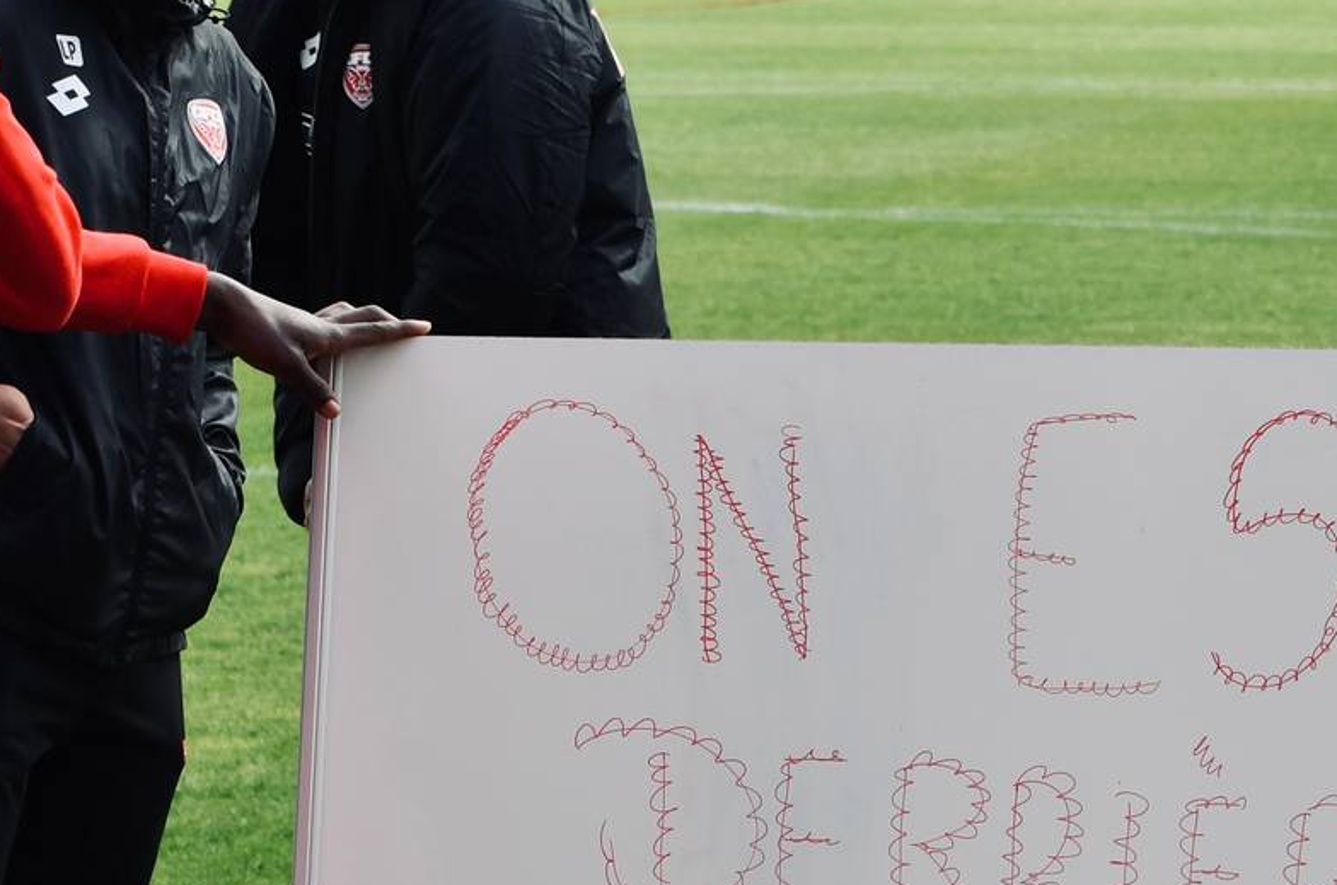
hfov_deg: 8.0
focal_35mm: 257
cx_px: 1625
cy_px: 792
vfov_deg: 5.3
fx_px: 9523
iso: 125
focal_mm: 70
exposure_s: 1/250
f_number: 8
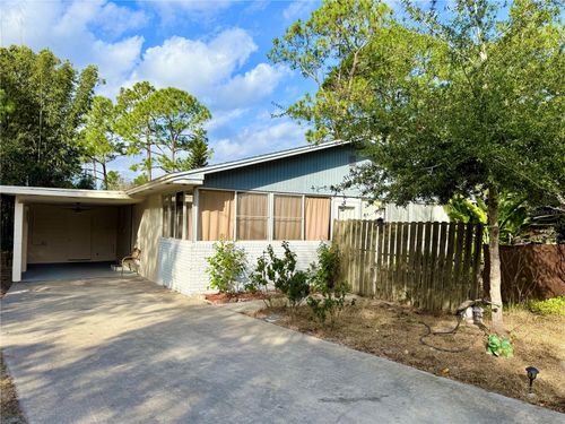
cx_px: 282
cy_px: 212
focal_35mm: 24
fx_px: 392
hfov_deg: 71.6
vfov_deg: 56.8
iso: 80
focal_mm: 6.76
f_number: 1.78
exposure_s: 1/4167
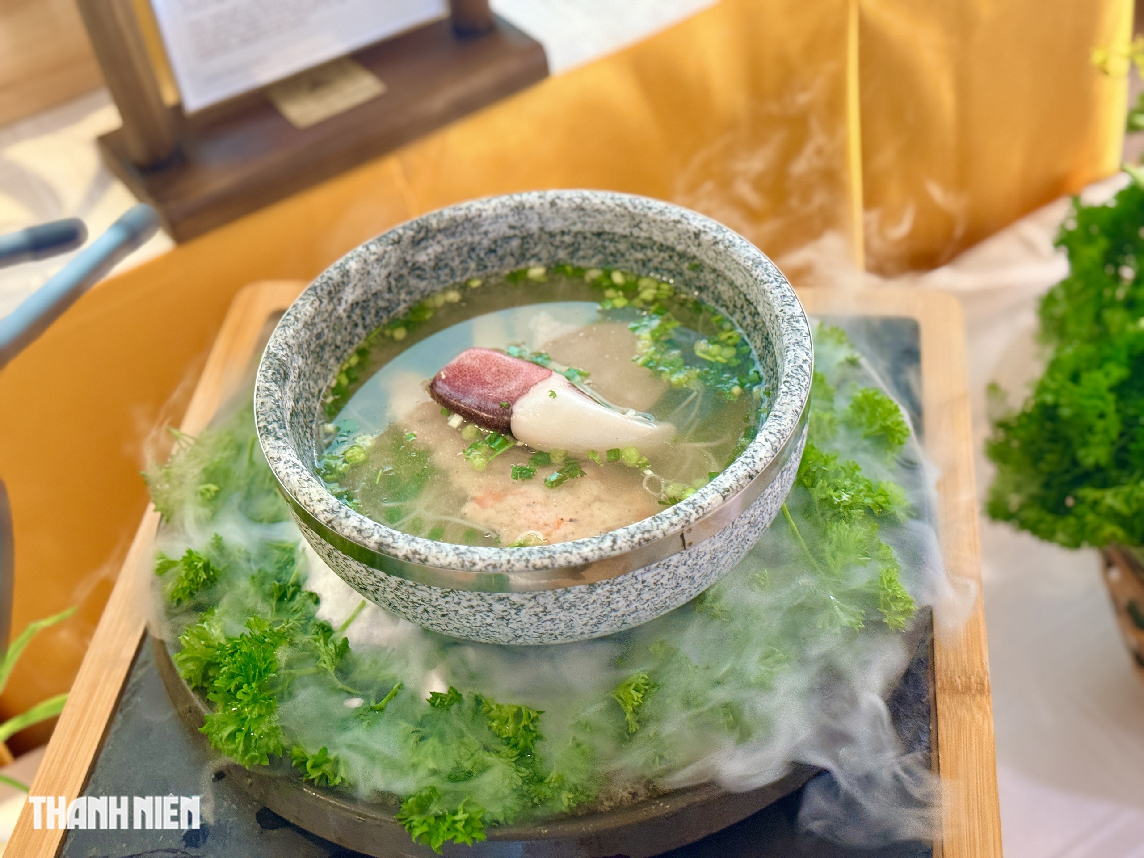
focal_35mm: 48
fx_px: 1586
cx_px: 572
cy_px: 429
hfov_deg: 39.7
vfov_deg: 30.3
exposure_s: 1/49
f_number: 1.78
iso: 250
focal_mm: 6.76
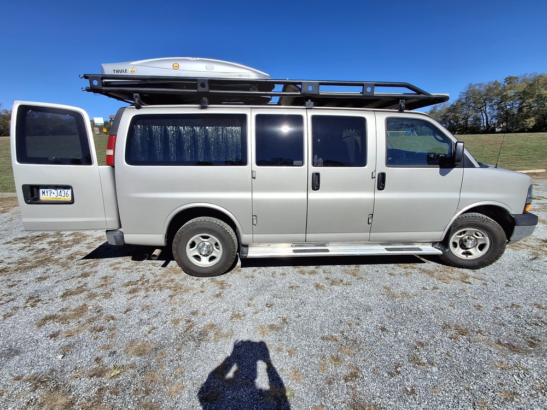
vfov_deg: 78.1
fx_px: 253
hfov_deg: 94.5
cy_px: 205
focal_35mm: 16
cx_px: 274
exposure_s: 1/2088
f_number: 2.2
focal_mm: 1.64
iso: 40
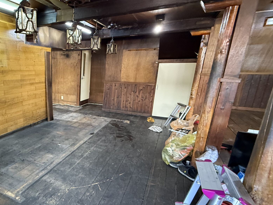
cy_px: 118
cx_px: 62
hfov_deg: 68.1
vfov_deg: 58.6
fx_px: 181
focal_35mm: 23
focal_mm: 2.22
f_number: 2.2
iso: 500
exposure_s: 1/50
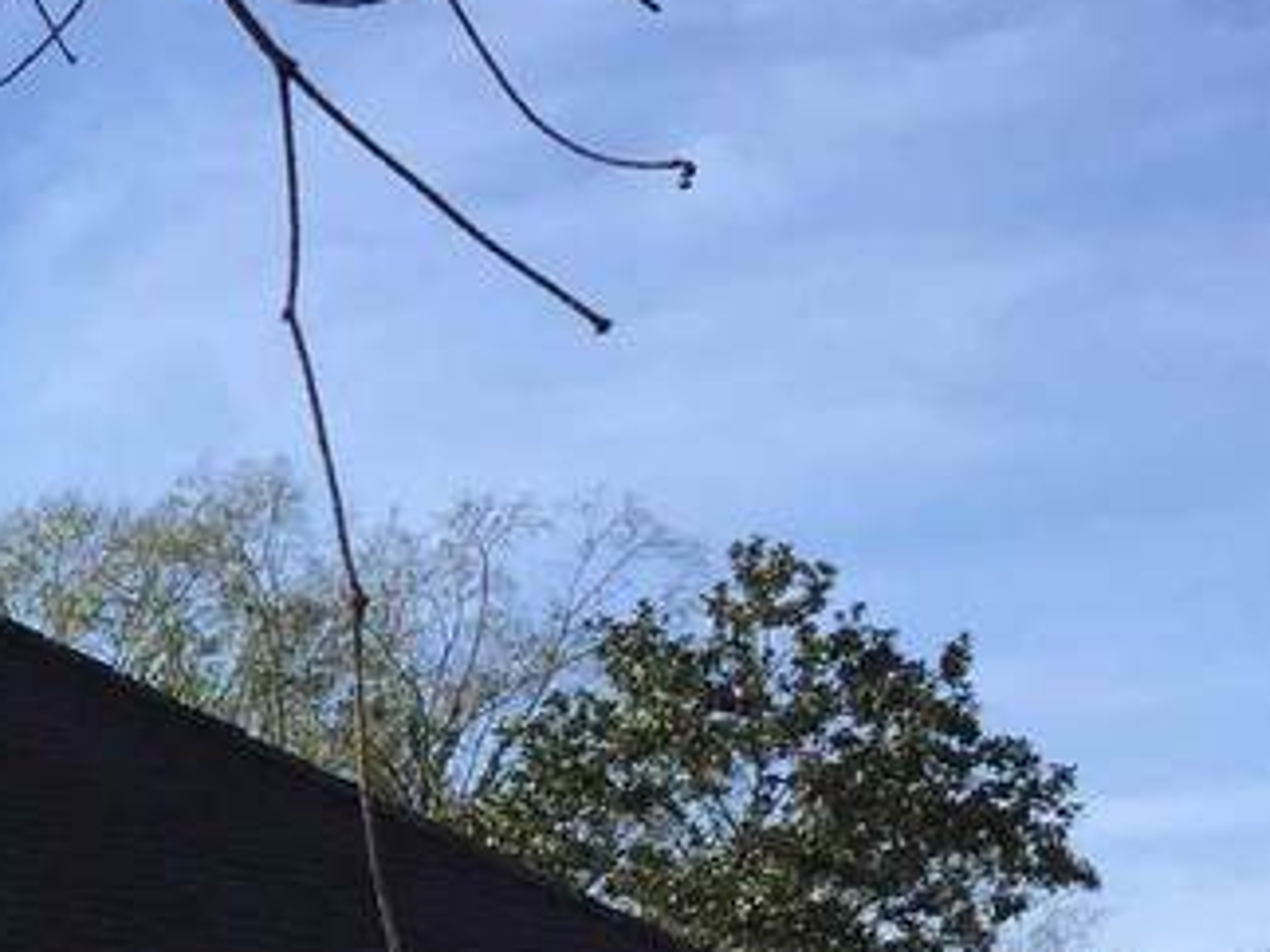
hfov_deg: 14.7
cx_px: -1093
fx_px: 4218
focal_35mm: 115
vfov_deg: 12.4
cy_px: 1263
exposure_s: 1/1163
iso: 32
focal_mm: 4.15
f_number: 2.2
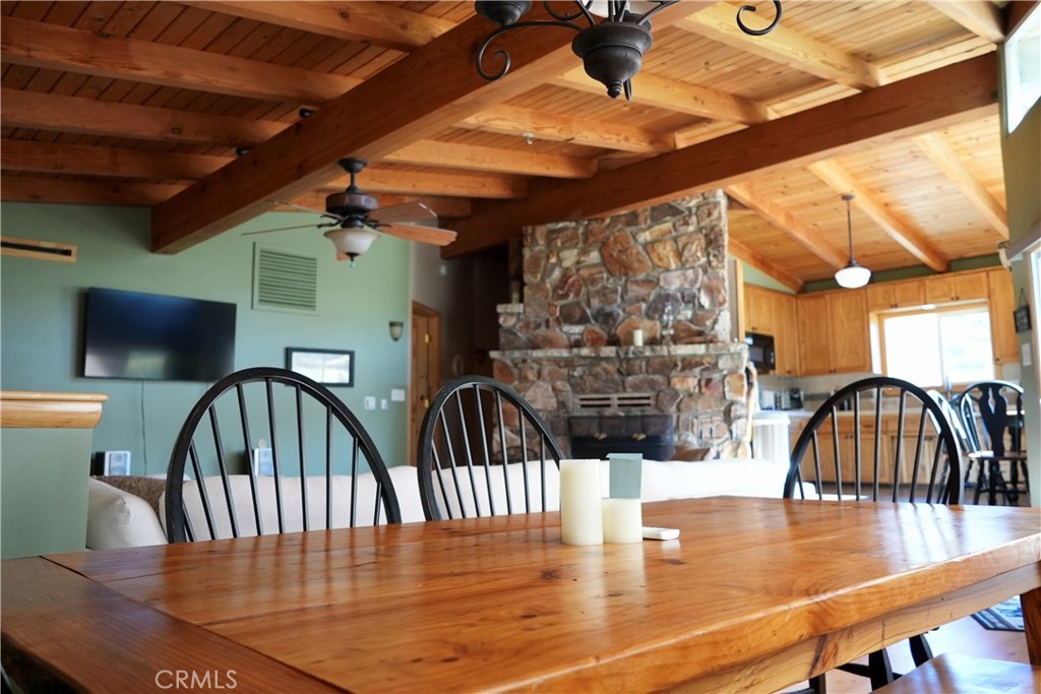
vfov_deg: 46.4
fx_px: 810
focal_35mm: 28
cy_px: 347
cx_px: 520
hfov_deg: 65.5
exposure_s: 1/160
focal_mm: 28
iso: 3200
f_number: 4
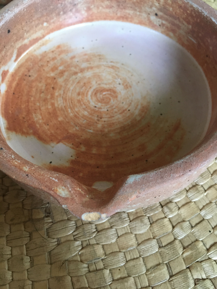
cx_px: 108
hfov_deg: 48.2
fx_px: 242
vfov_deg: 61.7
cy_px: 144
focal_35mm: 29
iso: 200
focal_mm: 4.15
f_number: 2.2
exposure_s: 1/25
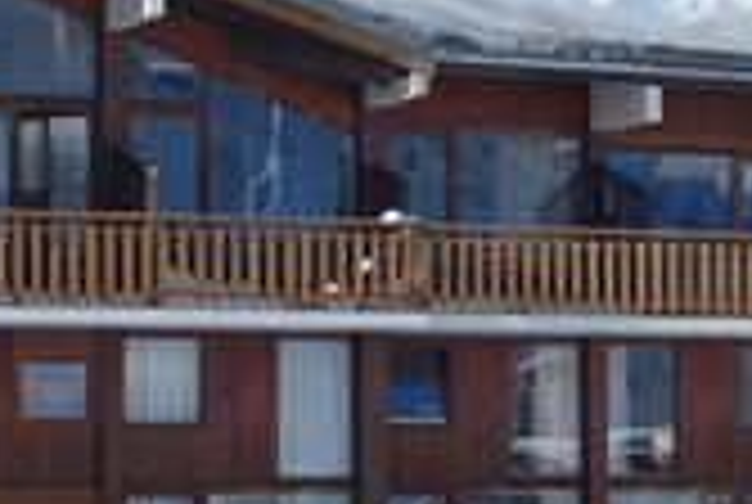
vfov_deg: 8.3
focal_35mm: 165
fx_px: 3453
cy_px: 387
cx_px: 428
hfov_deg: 12.4
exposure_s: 1/125
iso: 125
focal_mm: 16.84
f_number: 4
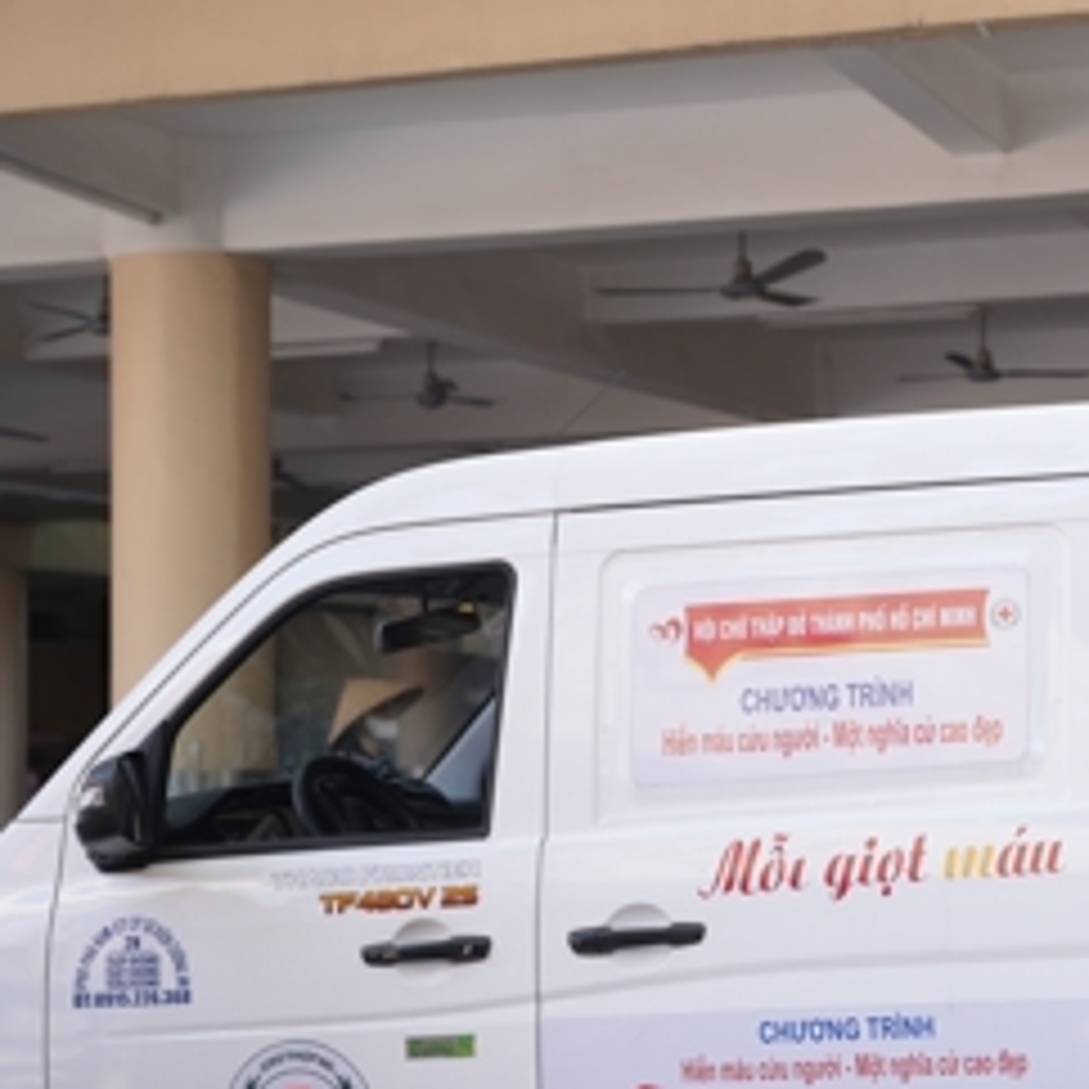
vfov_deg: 21.6
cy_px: 583
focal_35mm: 80
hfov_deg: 20.6
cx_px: 1215
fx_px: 2847
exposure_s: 1/320
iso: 200
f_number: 2.5
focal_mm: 35
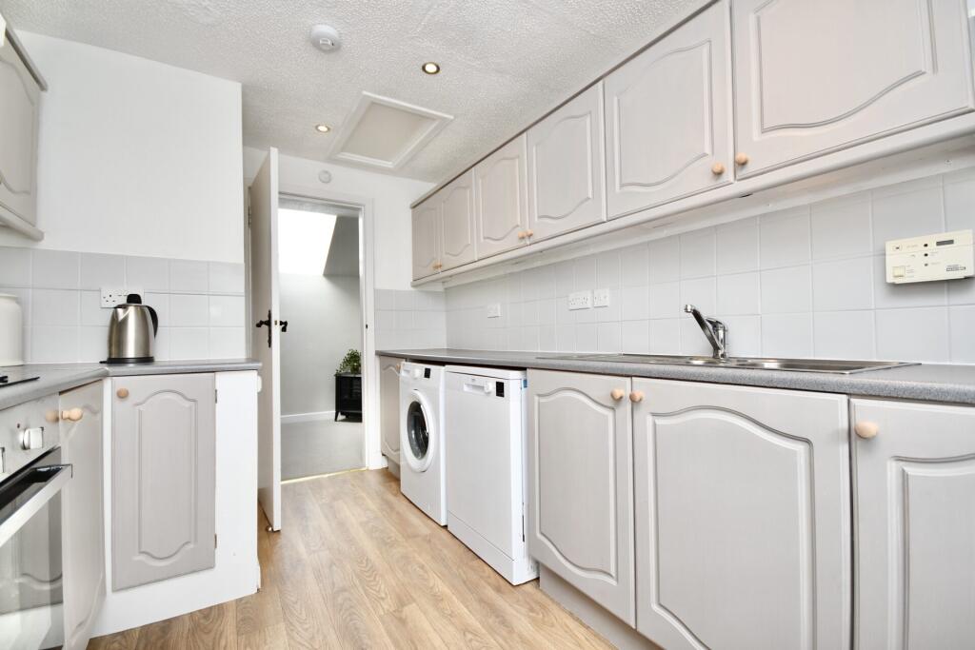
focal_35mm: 15
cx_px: 488
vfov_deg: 77.3
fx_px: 406
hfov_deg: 100.4
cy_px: 325
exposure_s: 1/60
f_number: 4
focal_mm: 10
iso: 220
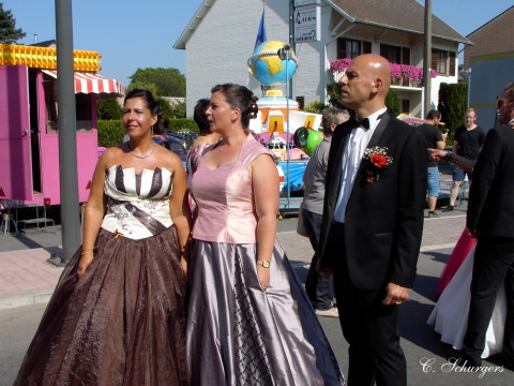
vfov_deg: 32.2
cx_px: 257
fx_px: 668
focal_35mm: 45
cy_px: 193
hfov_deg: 42.1
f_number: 5.6
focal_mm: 6.9
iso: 70
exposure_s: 1/330
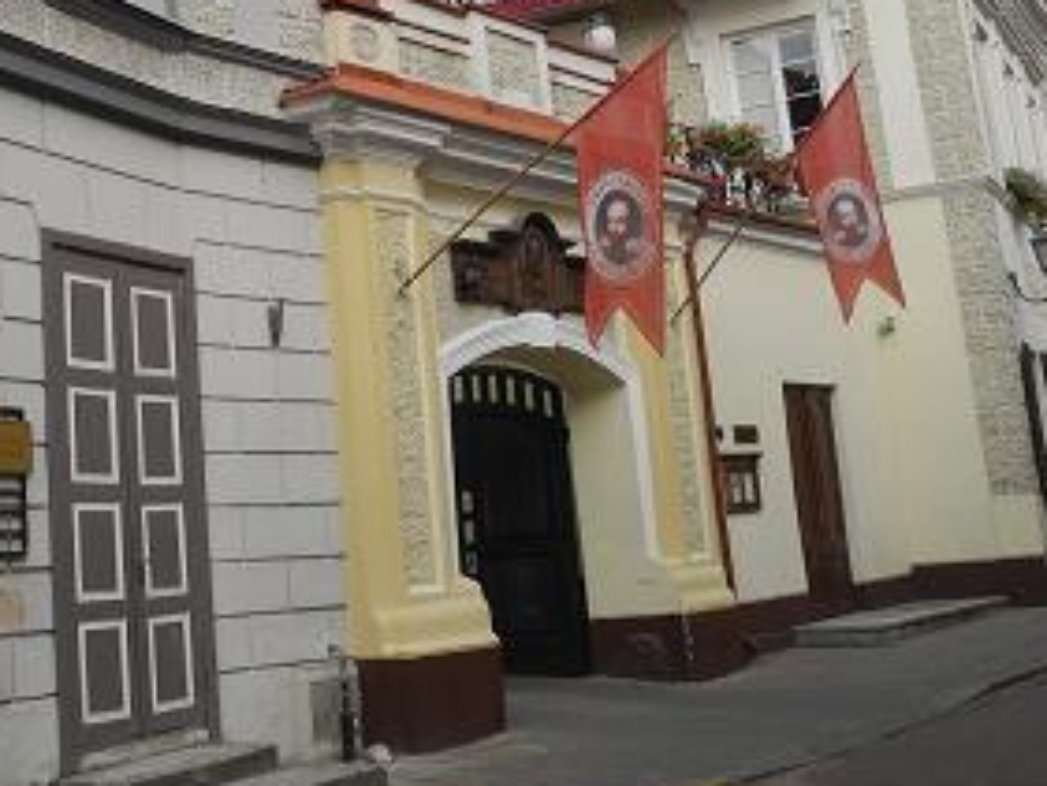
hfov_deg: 37.2
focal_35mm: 51
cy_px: 123
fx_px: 1543
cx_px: 369
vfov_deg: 27.8
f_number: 2.8
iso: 100
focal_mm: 6
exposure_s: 1/800
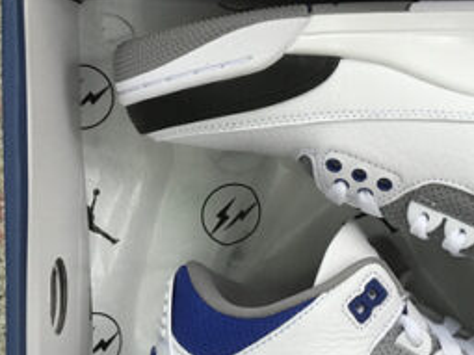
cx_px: 467
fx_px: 1834
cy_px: 270
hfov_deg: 14.5
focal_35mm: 134
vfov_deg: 11.0
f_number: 2.8
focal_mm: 6.6
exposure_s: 1/100
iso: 32
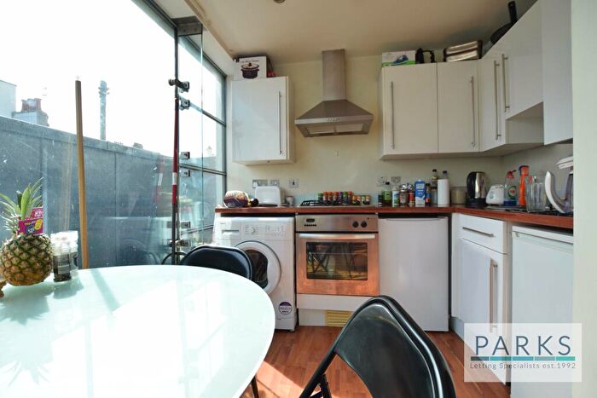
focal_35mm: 15
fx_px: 249
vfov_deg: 77.4
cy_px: 199
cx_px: 298
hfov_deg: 100.4
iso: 100
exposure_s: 1/200
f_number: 4.5
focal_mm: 10
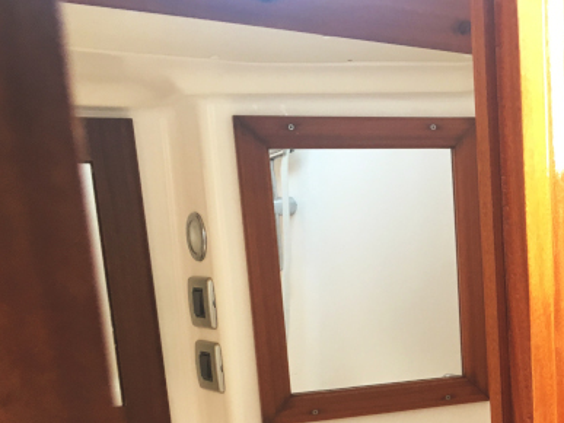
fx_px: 977
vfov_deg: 23.4
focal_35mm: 60
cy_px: 423
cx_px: 544
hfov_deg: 30.3
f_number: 2.2
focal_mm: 4.15
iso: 50
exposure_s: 1/33
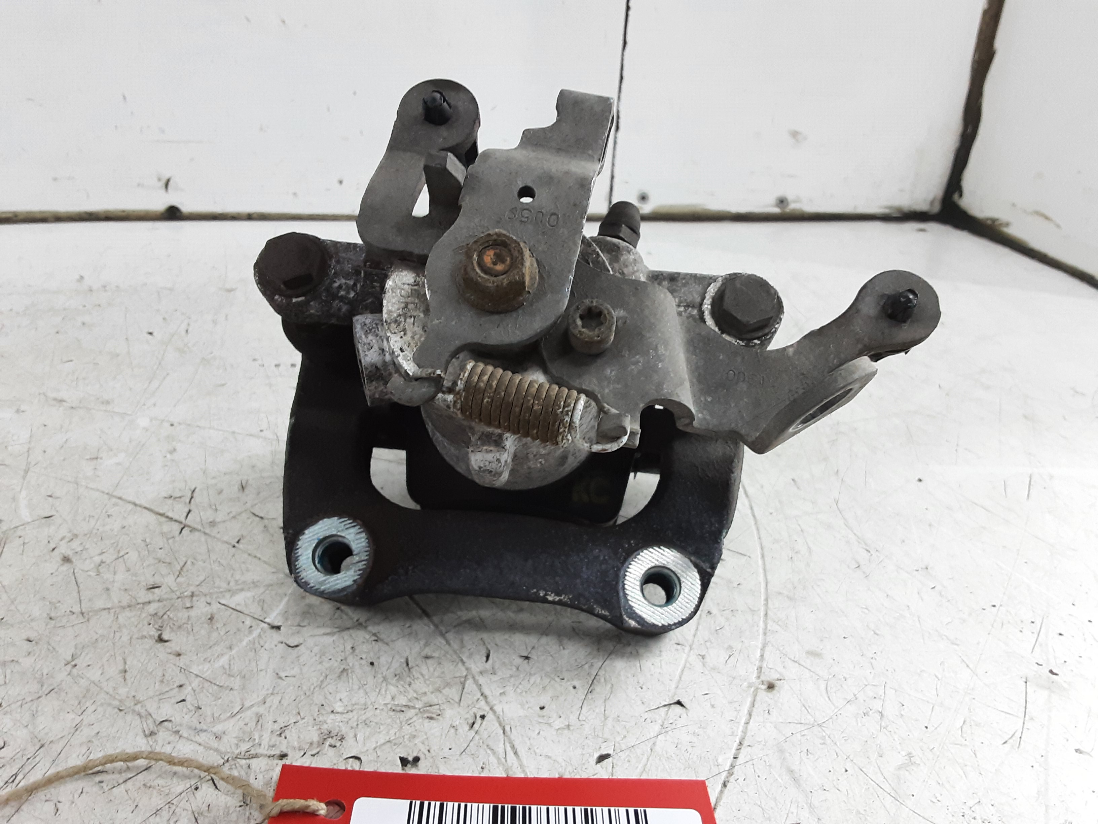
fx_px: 856
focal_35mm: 27
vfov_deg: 51.4
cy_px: 412
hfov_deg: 65.3
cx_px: 549
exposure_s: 1/33
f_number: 1.9
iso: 160
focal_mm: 2.91
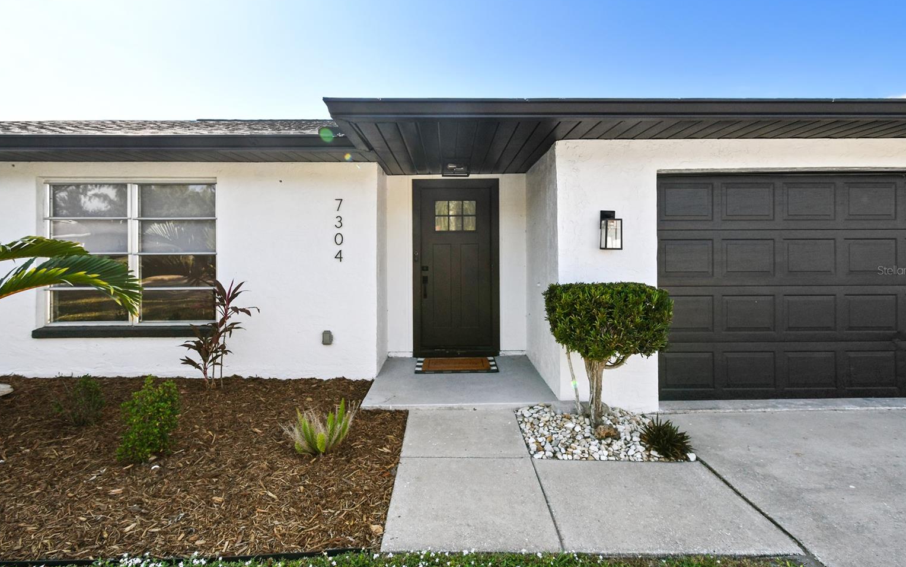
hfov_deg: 97.8
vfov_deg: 71.2
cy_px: 270
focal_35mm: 16
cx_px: 456
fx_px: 395
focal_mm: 10
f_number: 7.1
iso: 100
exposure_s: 1/500
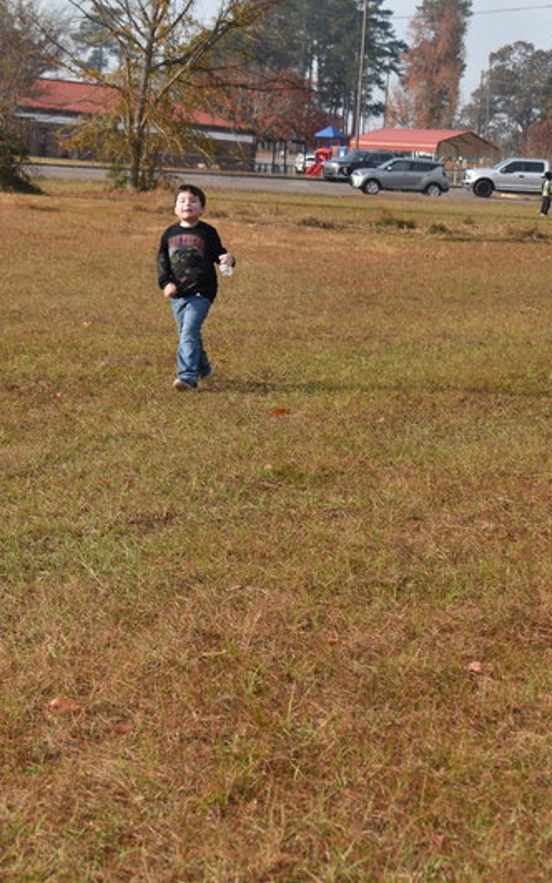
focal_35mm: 127
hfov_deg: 10.3
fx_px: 3050
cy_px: 441
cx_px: 439
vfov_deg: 16.5
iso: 100
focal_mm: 55
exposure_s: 1/250
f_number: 7.1
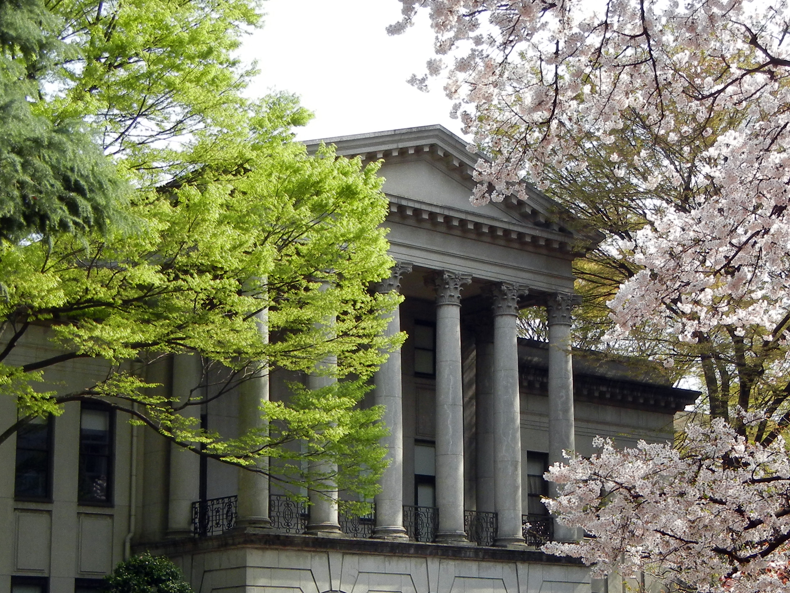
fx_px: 1620
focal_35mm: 71
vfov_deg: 20.6
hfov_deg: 27.4
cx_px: 408
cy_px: 404
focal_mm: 7.1
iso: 160
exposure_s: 1/519
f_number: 3.7
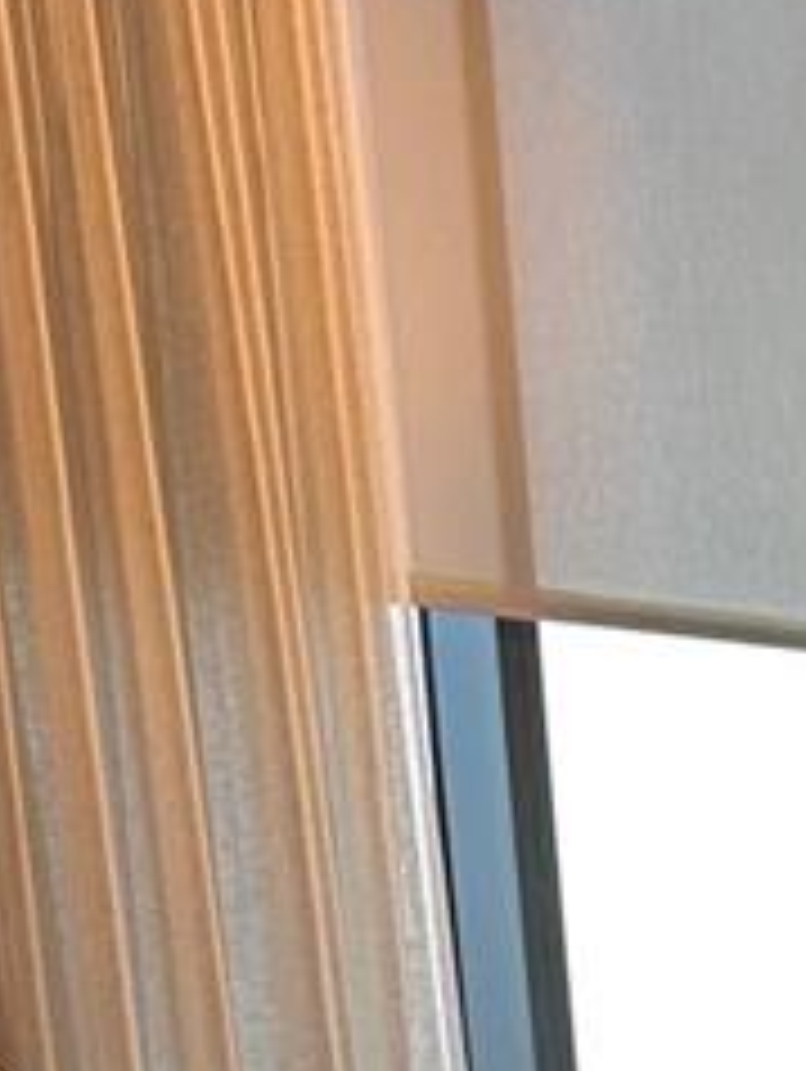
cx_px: 1513
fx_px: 3750
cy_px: 2133
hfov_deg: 11.3
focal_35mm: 121
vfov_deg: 13.8
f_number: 1.78
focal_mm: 6.86
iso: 80
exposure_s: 1/120
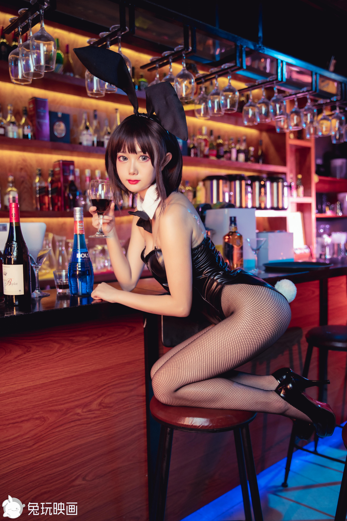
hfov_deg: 40.0
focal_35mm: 33
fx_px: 477
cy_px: 260
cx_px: 174
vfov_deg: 57.2
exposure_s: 1/80
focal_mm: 33
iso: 800
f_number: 3.2
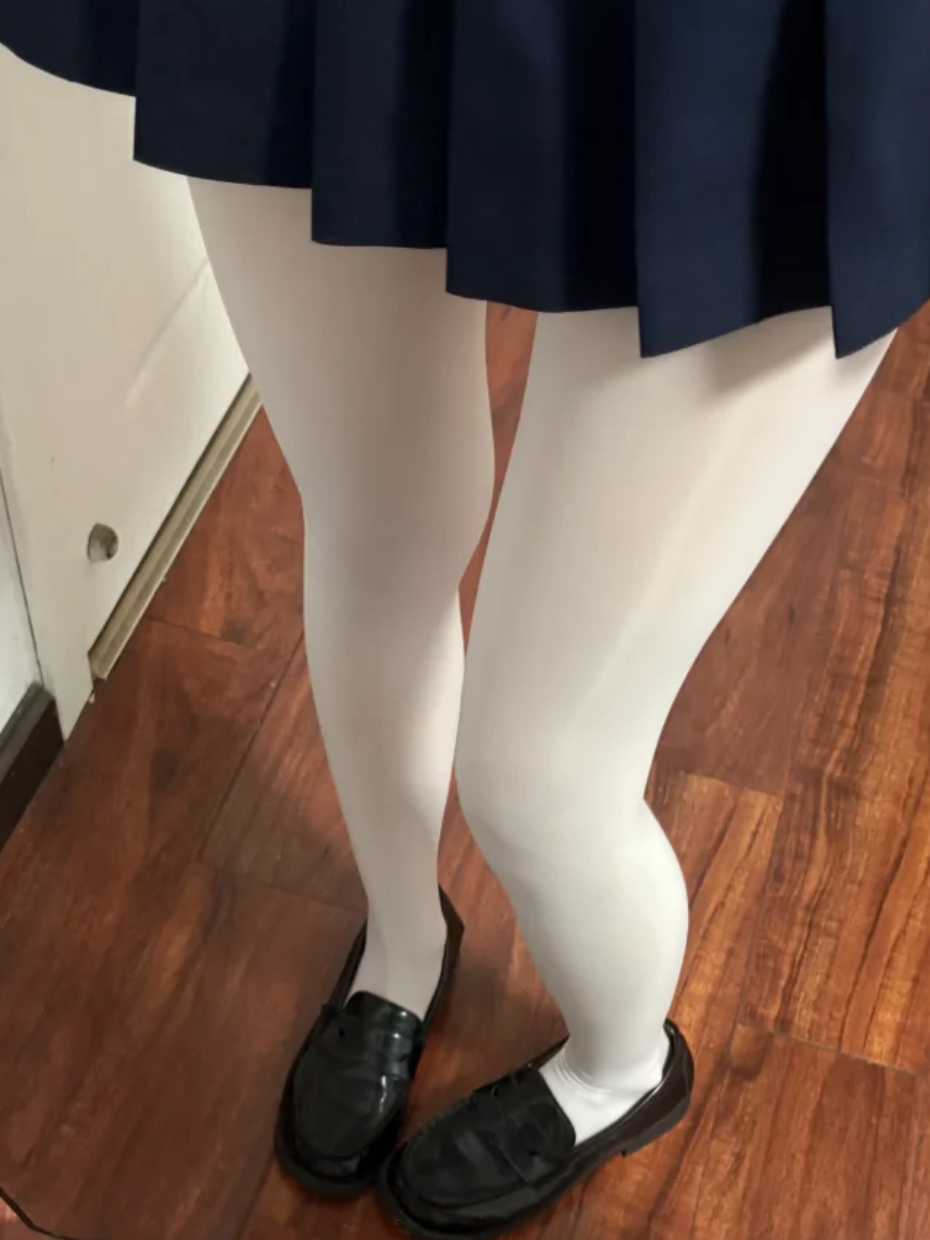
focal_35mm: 44
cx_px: 466
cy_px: 892
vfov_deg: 42.0
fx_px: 1577
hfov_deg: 32.9
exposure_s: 1/25
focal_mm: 5.96
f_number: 1.6
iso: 500
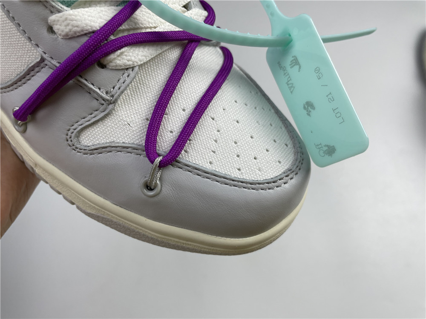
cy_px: 160
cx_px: 213
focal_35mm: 26
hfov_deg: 67.3
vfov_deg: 53.1
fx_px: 320
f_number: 1.6
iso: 32
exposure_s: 1/120
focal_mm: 4.2
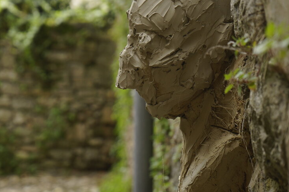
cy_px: 87
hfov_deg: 18.2
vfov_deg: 12.2
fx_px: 899
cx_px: 91
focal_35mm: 112
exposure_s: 1/125
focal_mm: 68
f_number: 5.6
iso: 320
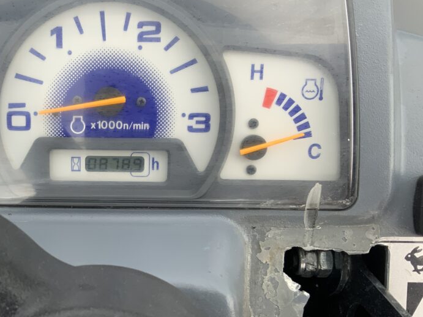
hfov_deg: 42.7
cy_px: 181
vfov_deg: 33.5
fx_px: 525
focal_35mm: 43
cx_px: 113
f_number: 1.8
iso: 16
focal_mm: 3
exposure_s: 1/292
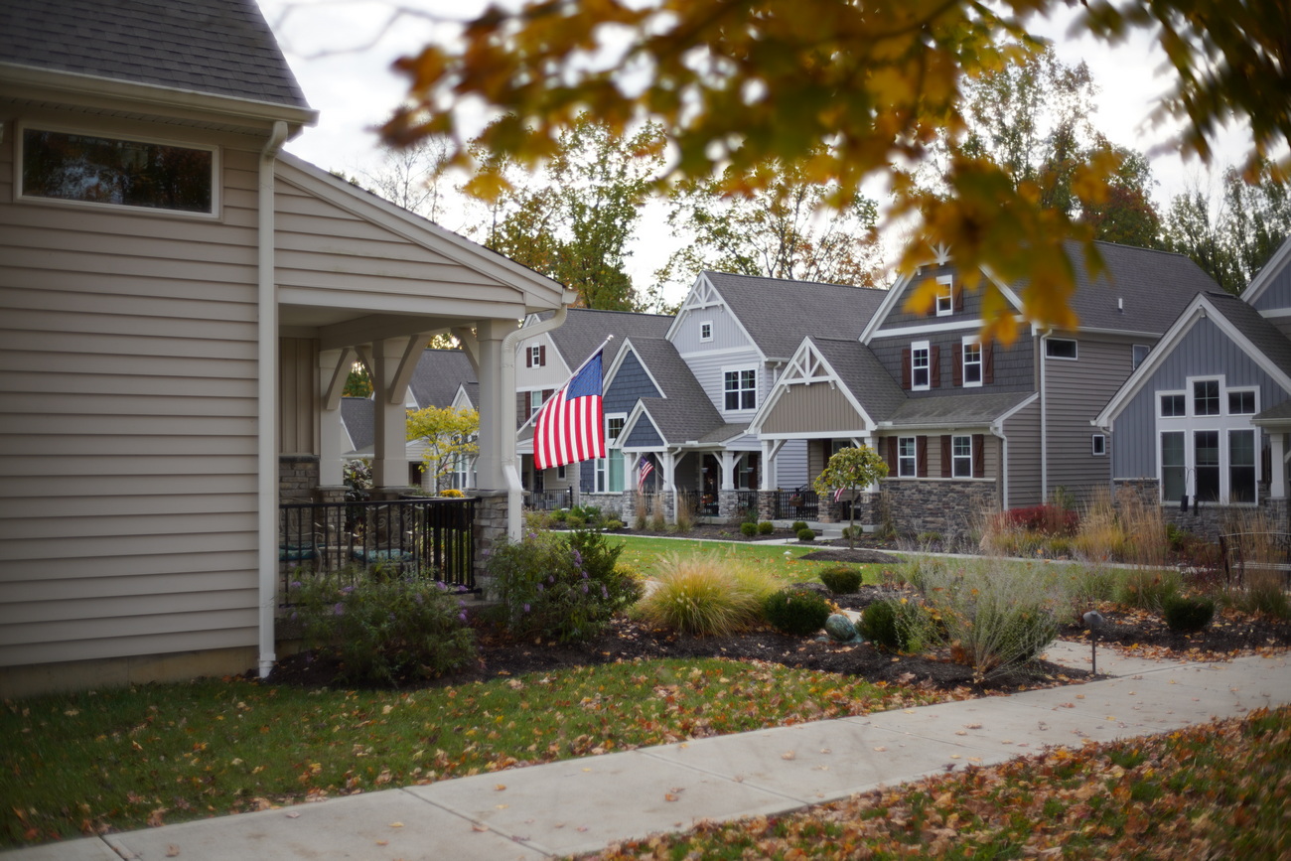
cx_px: 646
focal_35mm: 35
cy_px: 430
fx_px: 1255
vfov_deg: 37.9
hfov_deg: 54.4
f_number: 1.4
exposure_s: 1/1000
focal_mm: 35
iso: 100
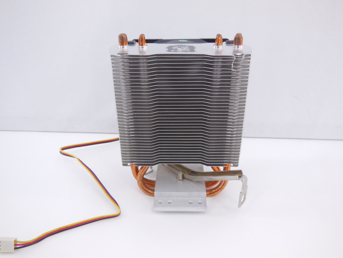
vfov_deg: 46.8
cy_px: 129
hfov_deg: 60.0
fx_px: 297
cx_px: 172
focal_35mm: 30
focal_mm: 5.3
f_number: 3.2
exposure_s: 1/50
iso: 125
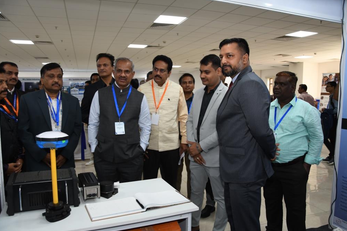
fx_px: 511
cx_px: 173
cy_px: 117
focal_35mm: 53
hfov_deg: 37.5
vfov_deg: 25.5
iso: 400
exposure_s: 1/50
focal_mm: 35
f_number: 5
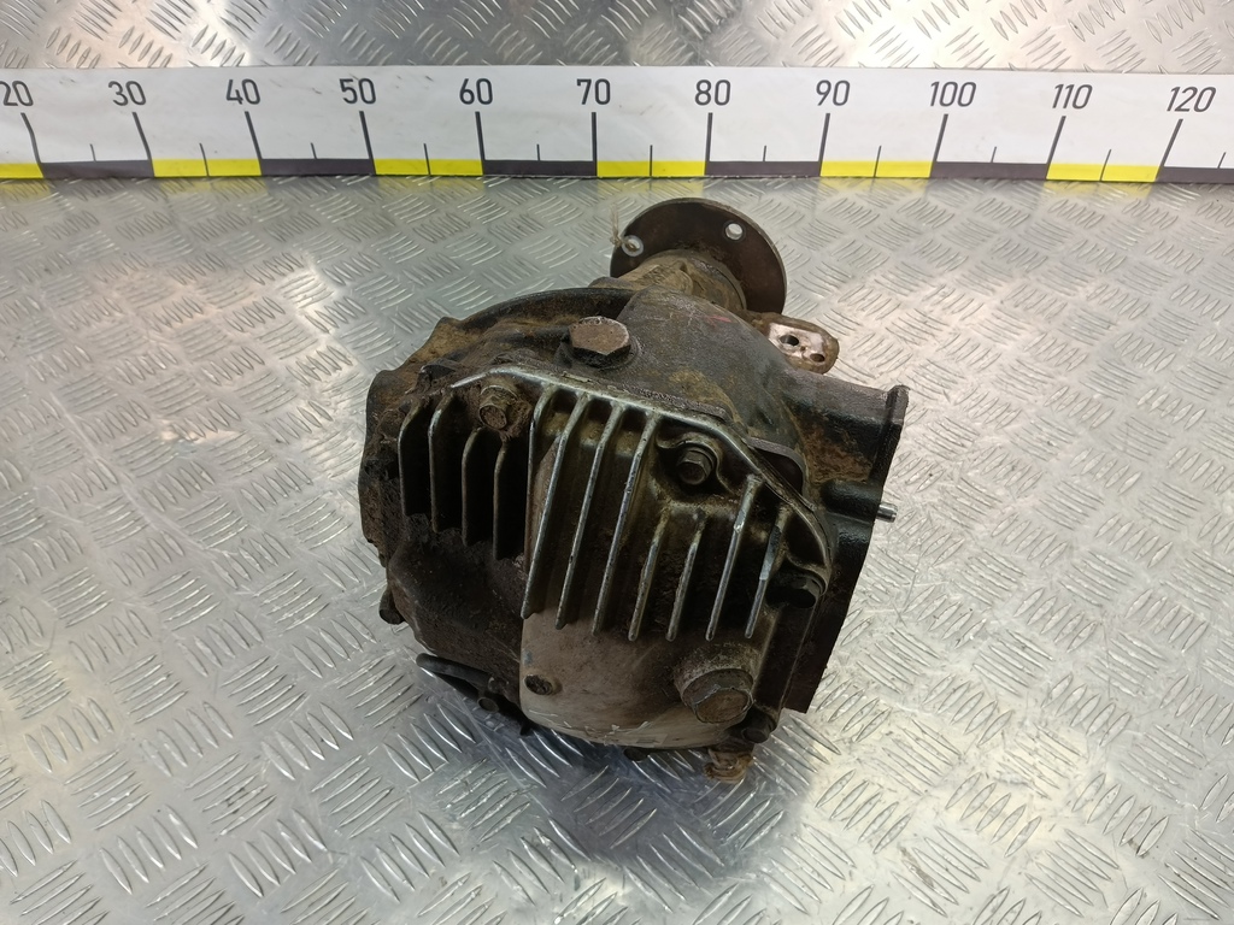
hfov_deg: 73.9
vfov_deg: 58.9
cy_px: 462
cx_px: 617
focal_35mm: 23
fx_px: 820
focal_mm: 4.11
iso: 107
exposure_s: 1/50
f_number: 1.6
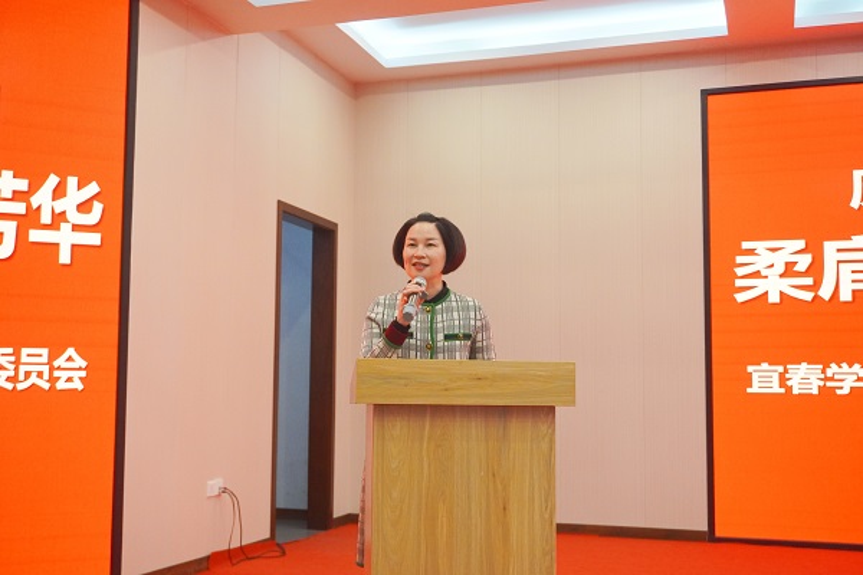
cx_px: 432
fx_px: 1043
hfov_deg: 45.0
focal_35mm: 44
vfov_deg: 30.8
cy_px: 288
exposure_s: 1/160
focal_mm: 29
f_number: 4.5
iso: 2500
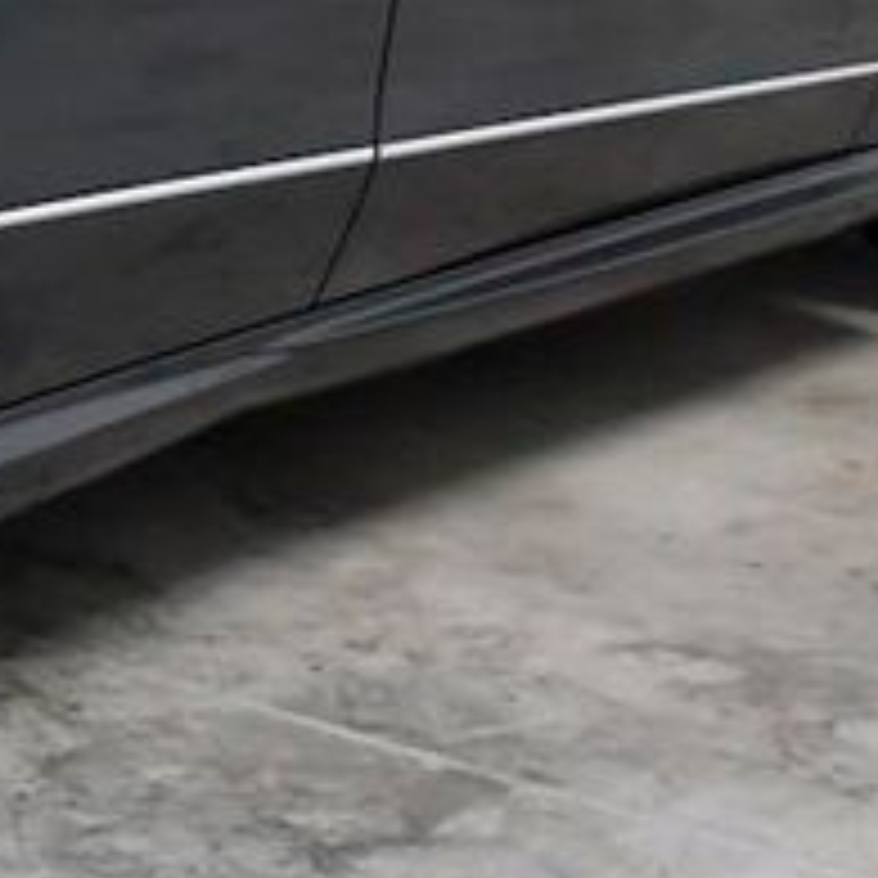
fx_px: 4620
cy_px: -205
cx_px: -788
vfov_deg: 10.7
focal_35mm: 161
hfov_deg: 10.2
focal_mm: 24
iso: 2500
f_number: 4.5
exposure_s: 1/1000
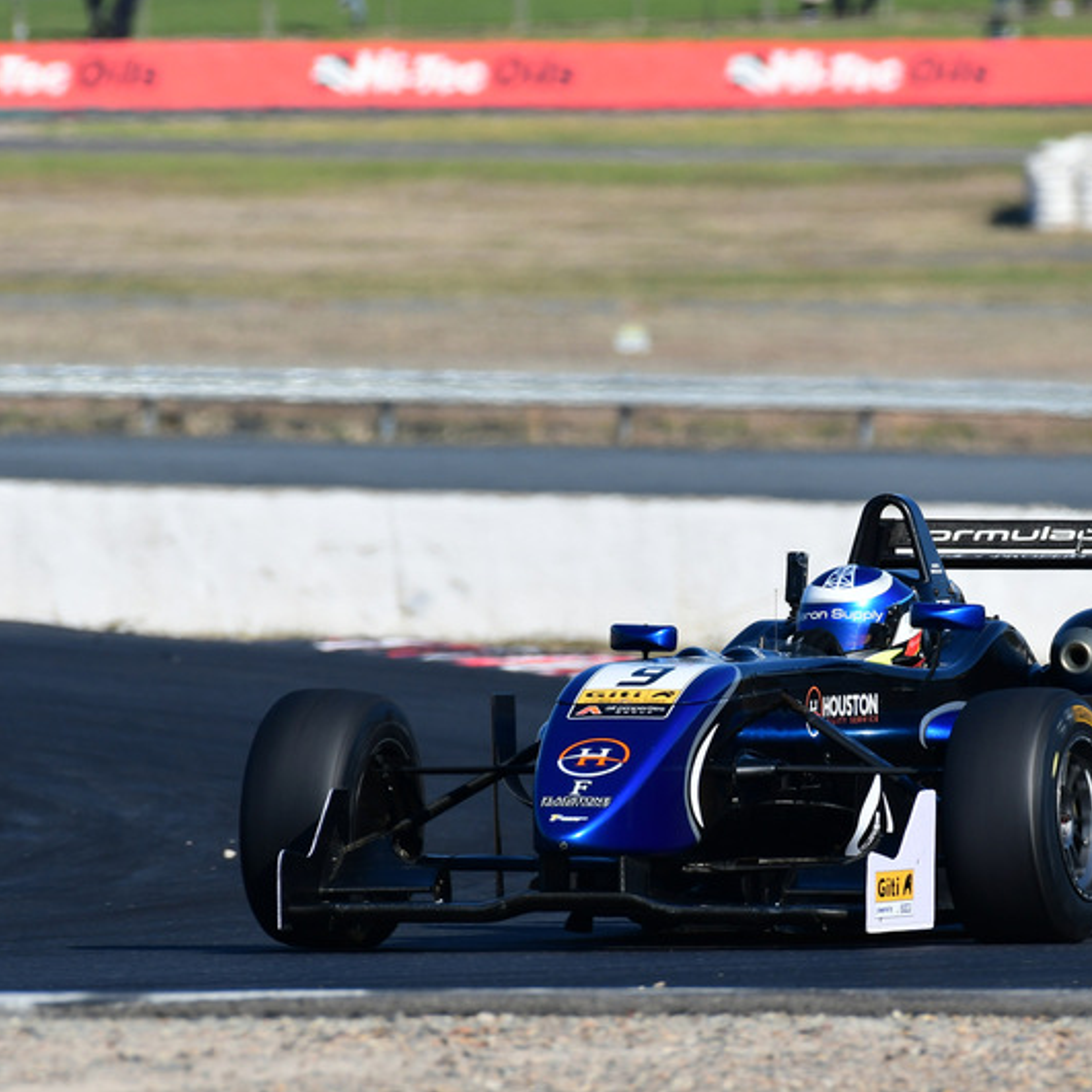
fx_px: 32906
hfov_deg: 1.9
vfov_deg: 1.9
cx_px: 707
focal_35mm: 922
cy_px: 546
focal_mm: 480
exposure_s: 1/640
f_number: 10
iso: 320
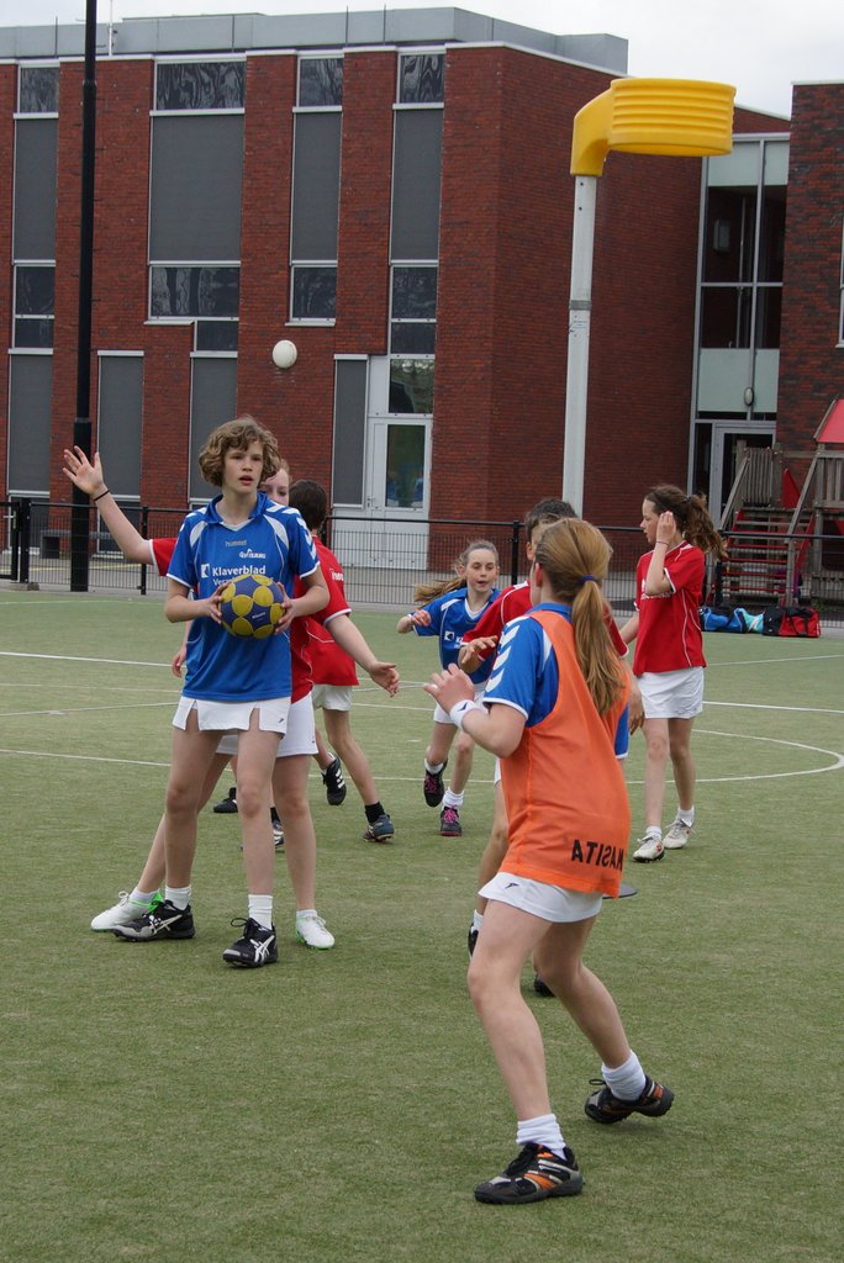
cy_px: 632
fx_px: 1844
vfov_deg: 37.8
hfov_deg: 25.8
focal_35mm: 52
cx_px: 422
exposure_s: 1/1000
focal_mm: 35
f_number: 6.3
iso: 320
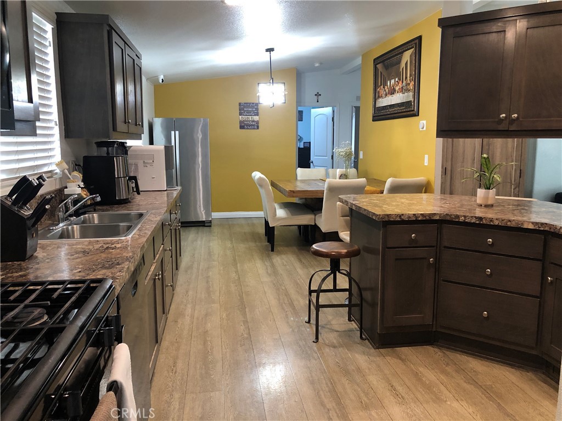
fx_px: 455
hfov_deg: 63.4
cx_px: 281
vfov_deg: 49.7
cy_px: 210
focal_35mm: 28
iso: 64
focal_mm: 3.99
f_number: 1.8
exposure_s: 1/15
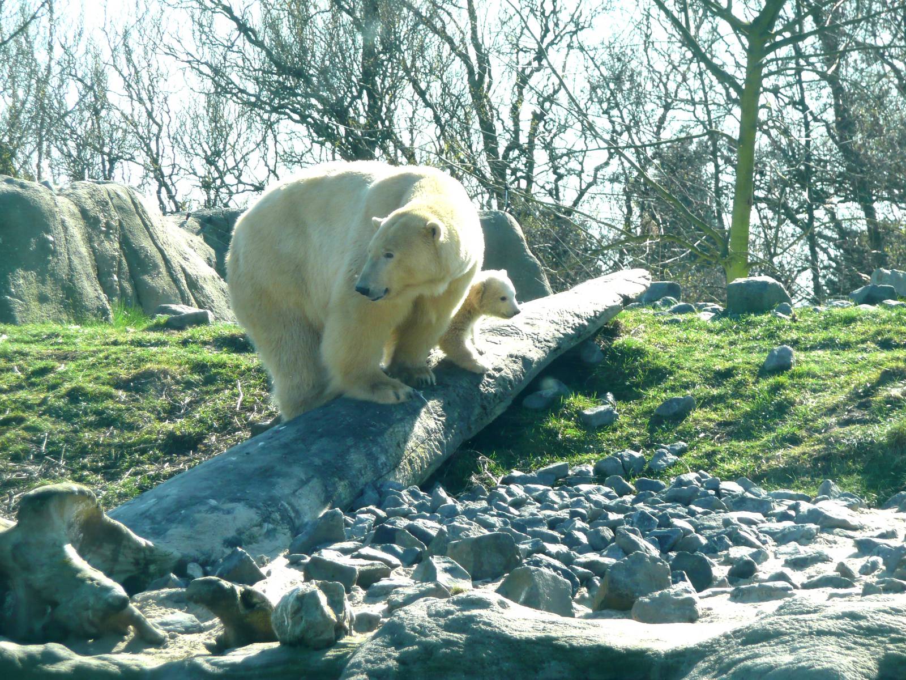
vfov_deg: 6.5
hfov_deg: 8.7
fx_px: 5967
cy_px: 340
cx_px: 453
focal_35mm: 228
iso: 100
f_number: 4.9
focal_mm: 37.5
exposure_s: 1/200
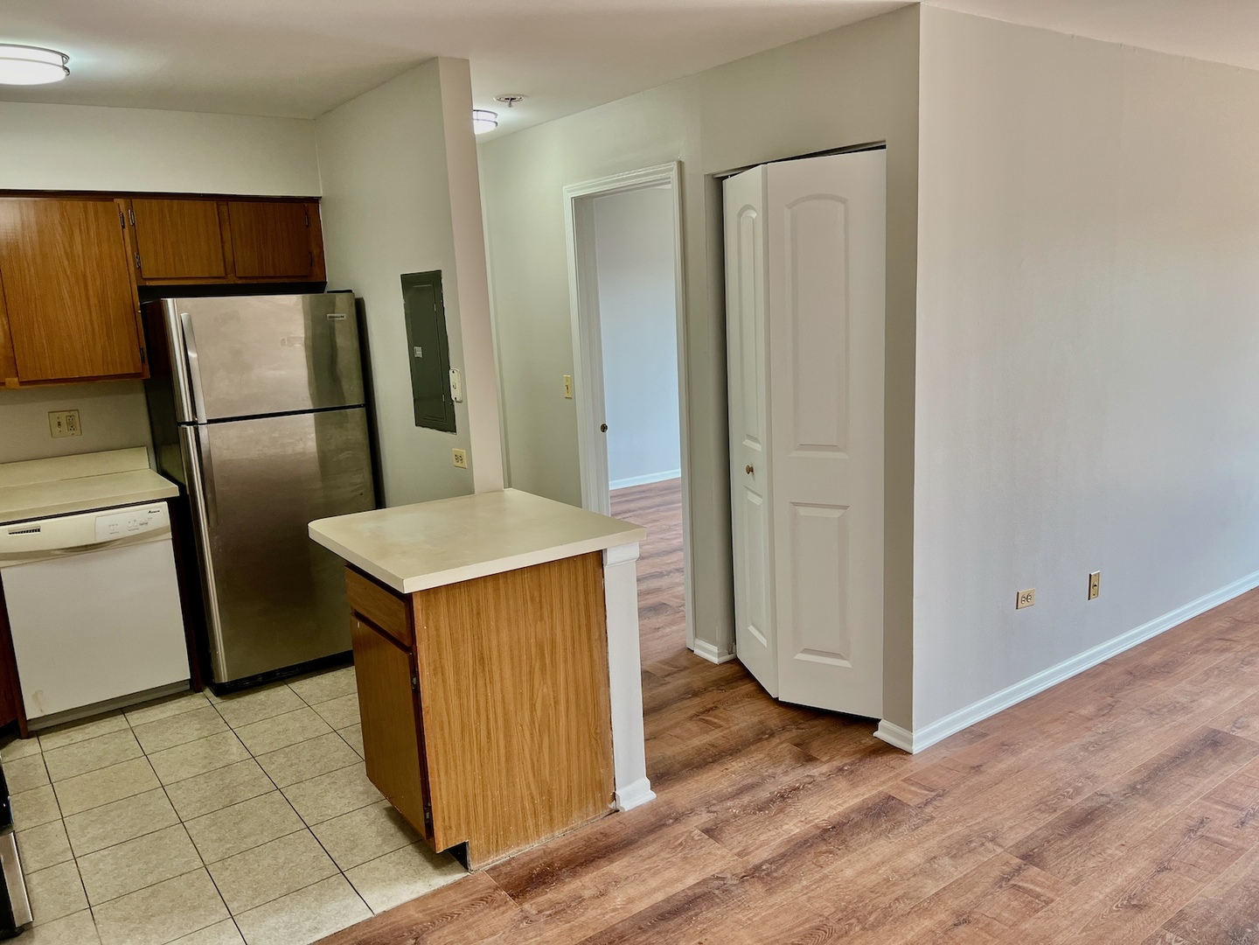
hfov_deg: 67.3
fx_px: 946
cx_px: 630
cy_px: 472
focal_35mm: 26
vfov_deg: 53.1
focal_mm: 5.7
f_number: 1.5
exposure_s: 1/120
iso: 100
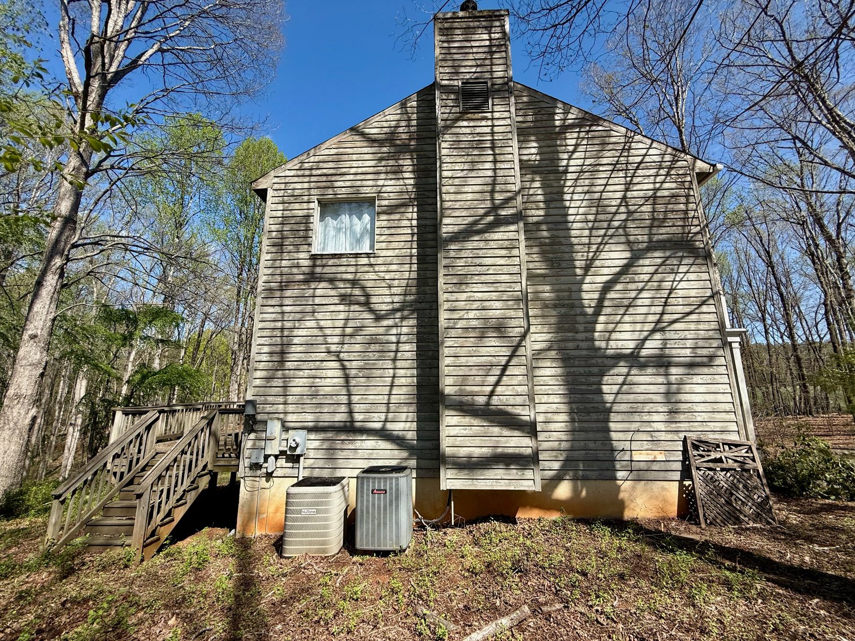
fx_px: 346
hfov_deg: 102.1
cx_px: 428
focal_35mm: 14
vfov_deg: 85.7
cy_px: 320
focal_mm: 2.22
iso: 50
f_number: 2.2
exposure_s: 1/1497
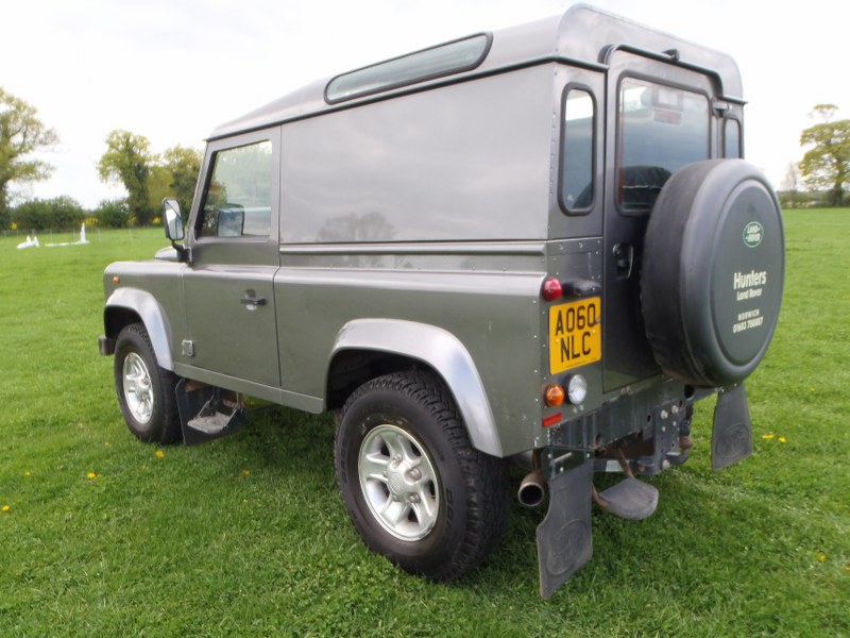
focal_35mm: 28
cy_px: 319
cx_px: 425
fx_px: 688
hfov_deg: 63.4
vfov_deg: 49.7
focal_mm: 5
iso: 80
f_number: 4.5
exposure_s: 1/100
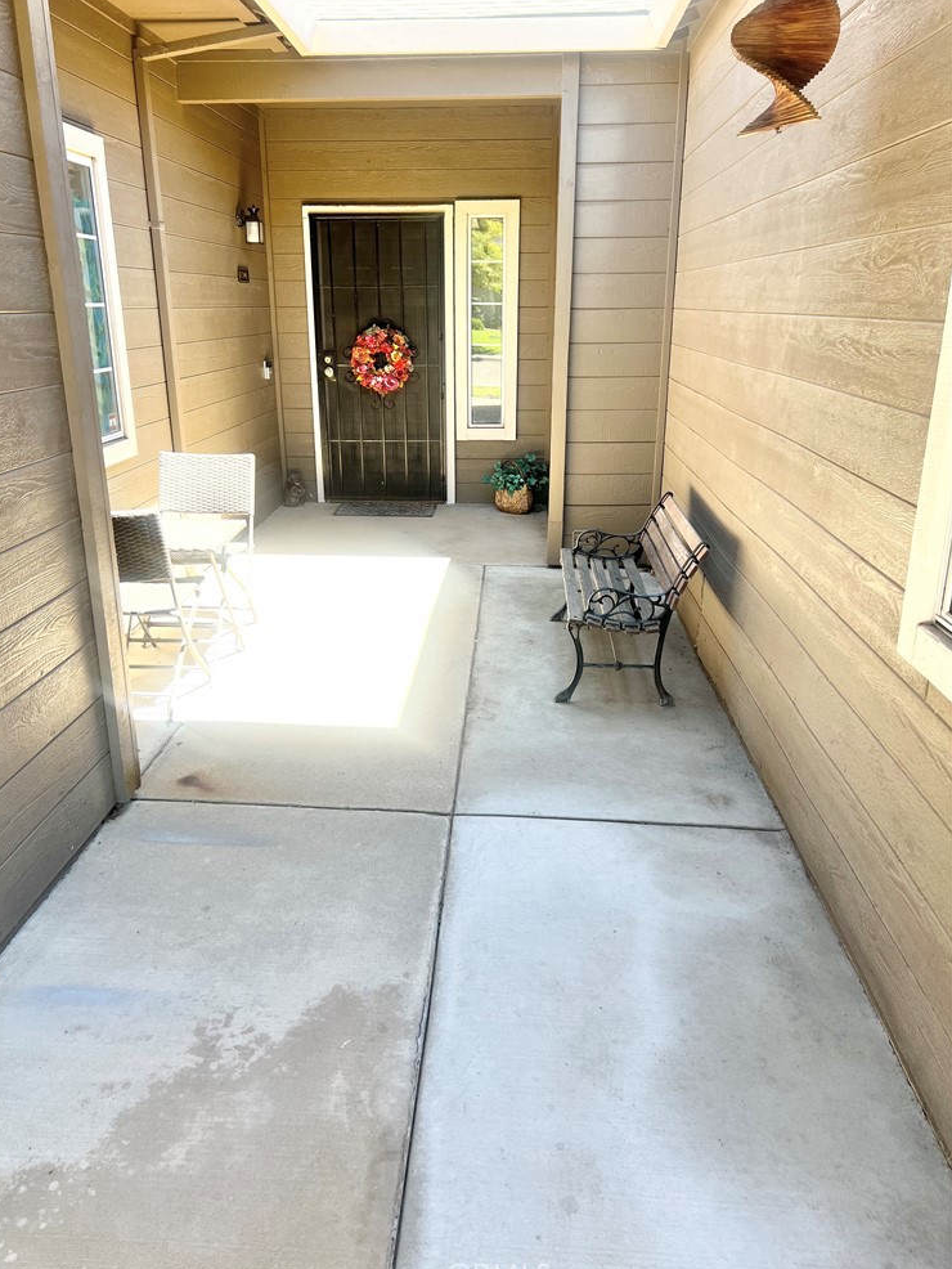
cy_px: 634
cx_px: 459
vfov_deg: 65.3
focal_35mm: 27
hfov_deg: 51.4
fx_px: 990
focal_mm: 5.7
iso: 40
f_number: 1.5
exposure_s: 1/290
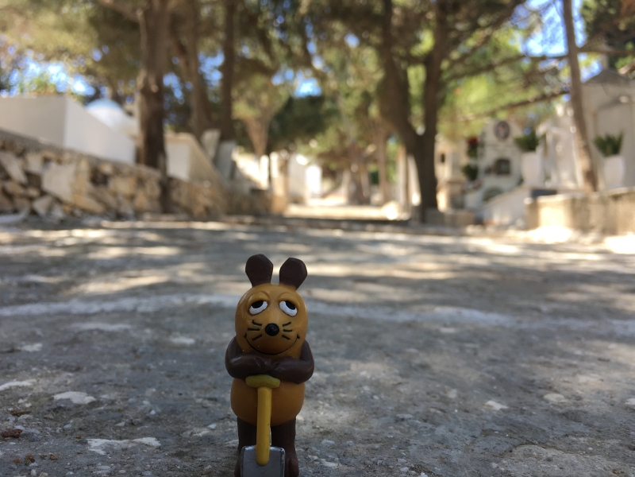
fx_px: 532
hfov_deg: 61.7
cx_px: 318
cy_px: 238
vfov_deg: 48.2
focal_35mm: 29
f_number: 2.2
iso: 25
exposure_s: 1/240
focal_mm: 4.15
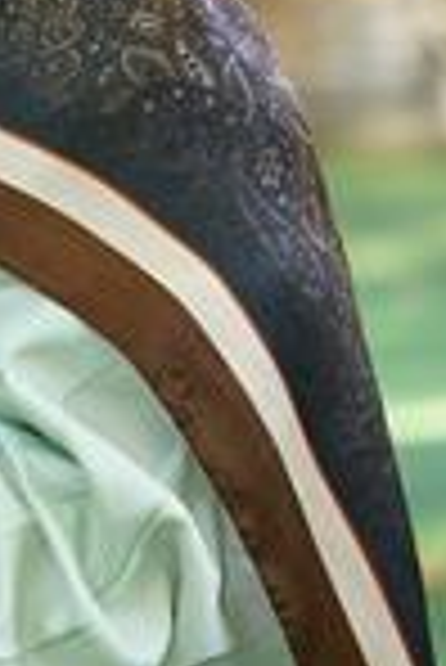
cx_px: -104
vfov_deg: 6.2
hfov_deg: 4.2
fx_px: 6118
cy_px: 112
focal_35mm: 330
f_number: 5
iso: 500
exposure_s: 1/125
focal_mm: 105
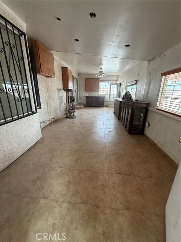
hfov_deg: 85.7
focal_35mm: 14
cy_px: 121
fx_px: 98
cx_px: 90
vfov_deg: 102.1
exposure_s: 1/72
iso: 320
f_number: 2.2
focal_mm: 2.22
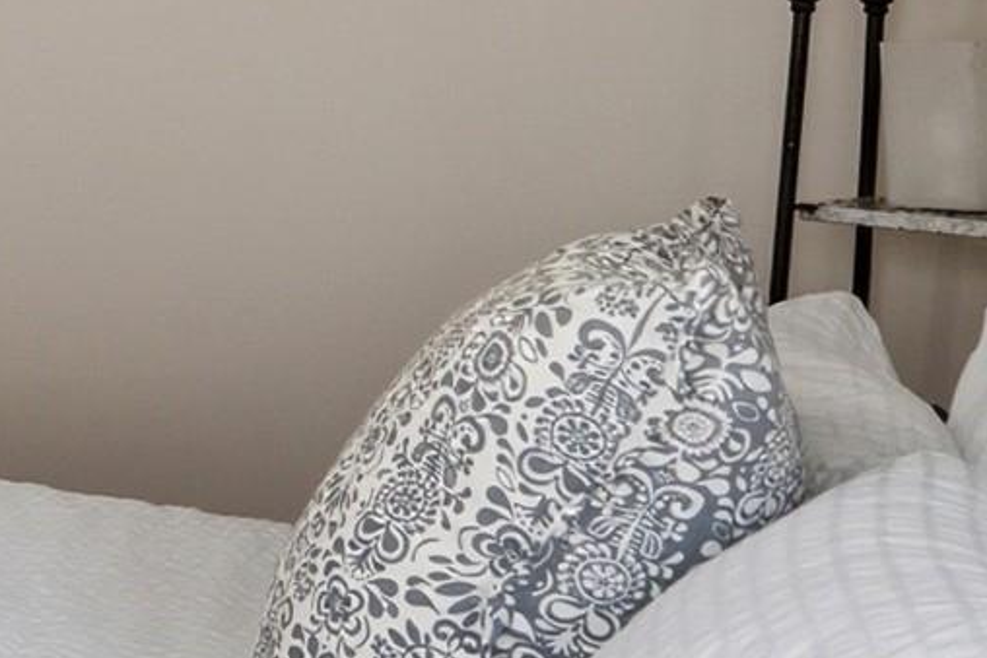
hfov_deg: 21.1
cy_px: -20
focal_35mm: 63
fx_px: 1728
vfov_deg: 20.8
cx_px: -799
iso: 1000
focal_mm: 16
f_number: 10
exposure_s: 1/800
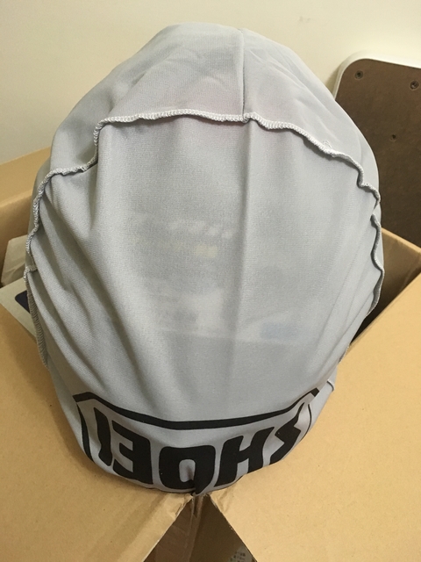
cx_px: 210
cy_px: 281
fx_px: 470
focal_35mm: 29
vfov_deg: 61.7
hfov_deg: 48.2
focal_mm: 4.15
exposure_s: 1/30
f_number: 2.2
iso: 200
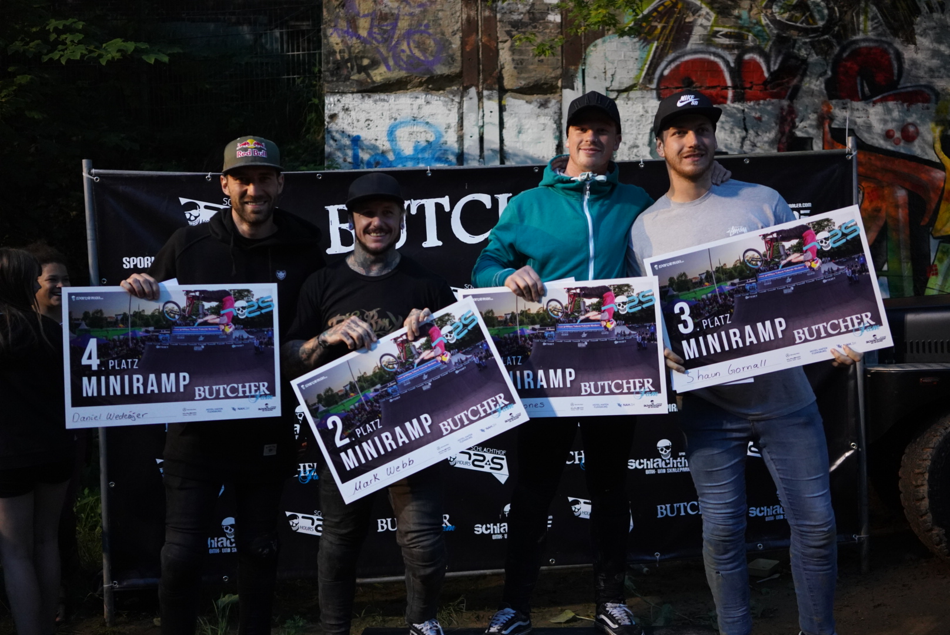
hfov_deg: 54.4
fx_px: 924
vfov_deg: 37.9
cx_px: 475
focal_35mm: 35
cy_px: 318
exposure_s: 1/100
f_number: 2.8
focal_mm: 35
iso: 5000
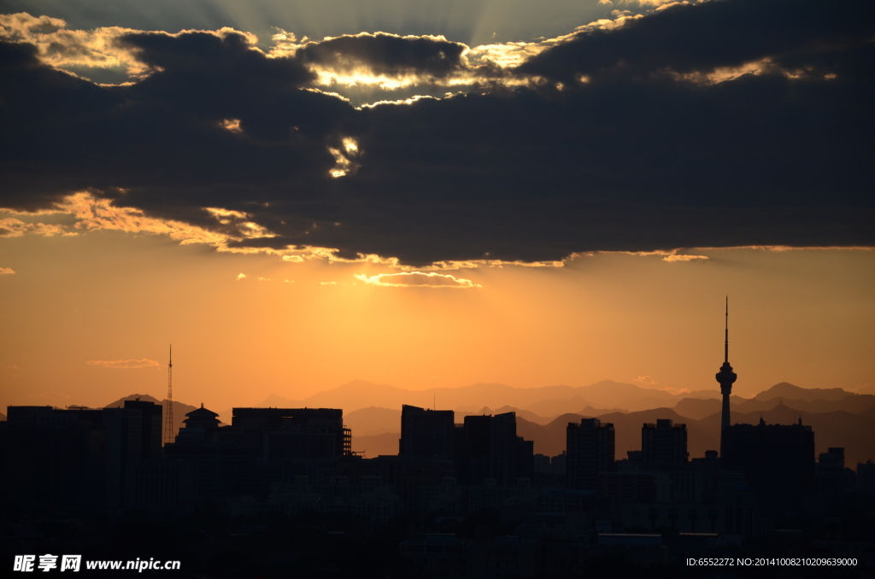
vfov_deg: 8.7
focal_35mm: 158
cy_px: 290
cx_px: 438
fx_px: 3820
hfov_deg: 13.1
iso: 320
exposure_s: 1/2500
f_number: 6.3
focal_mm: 105
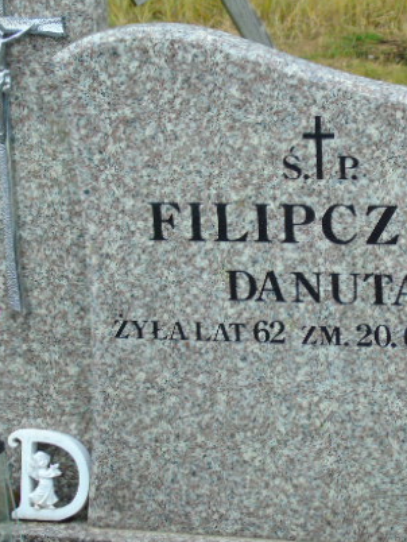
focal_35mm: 113
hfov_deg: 13.1
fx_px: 1770
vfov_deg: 17.4
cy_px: 284
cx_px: 222
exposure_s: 1/30
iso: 80
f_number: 4.7
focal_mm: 13
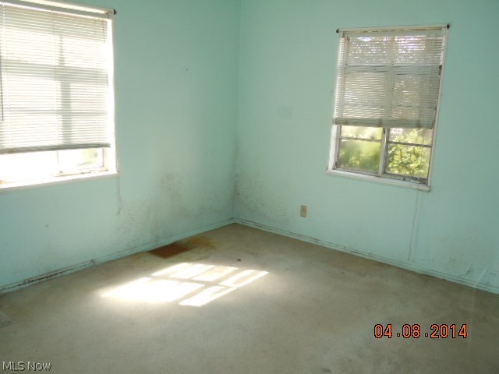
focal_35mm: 30
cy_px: 187
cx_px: 250
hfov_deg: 60.0
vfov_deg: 46.8
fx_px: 432
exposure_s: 1/80
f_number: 3.5
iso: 200
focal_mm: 5.4
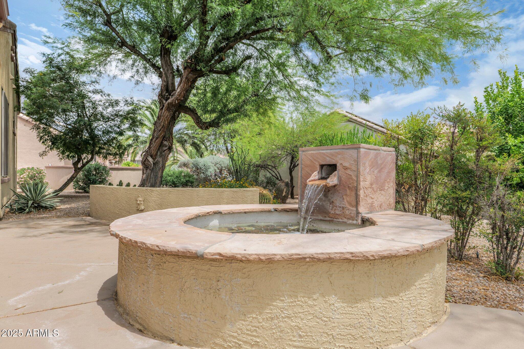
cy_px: 174
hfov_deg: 76.1
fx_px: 335
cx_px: 262
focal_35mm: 23
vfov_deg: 55.1
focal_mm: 23
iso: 200
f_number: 5.6
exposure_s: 1/1000
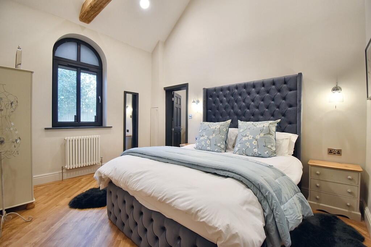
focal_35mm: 15
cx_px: 186
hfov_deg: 100.4
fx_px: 155
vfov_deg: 77.3
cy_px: 124
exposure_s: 1/15
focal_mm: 10
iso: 180
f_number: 4.5
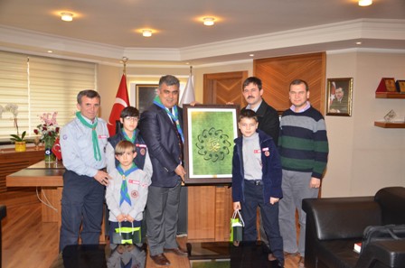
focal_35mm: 32
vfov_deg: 41.6
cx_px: 202
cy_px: 134
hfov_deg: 59.6
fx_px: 354
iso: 800
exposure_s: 1/60
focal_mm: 21
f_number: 4
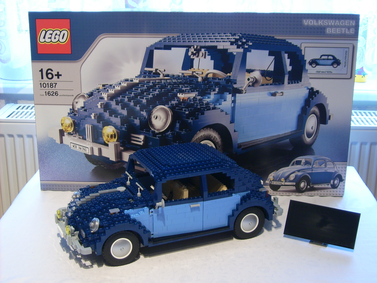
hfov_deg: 34.9
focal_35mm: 55
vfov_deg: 26.6
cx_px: 188
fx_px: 599
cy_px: 142
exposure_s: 1/5
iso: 50
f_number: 3.4
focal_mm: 9.16
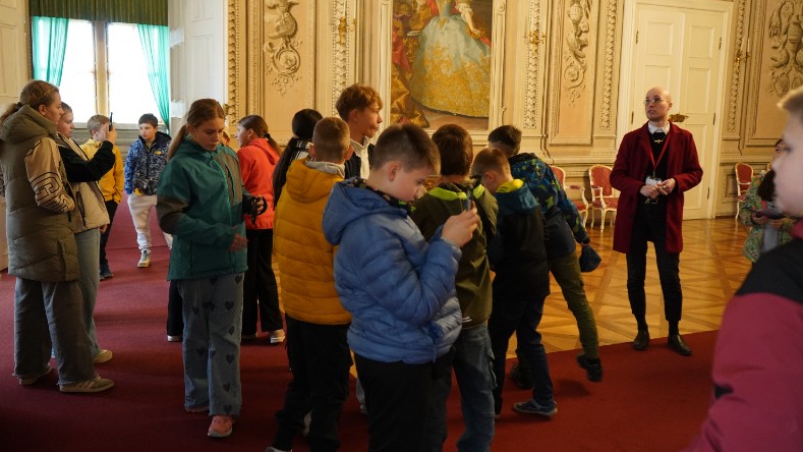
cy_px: 217
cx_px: 401
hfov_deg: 58.0
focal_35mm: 34
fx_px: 724
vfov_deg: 34.7
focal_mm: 32
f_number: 4
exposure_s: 1/80
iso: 5000
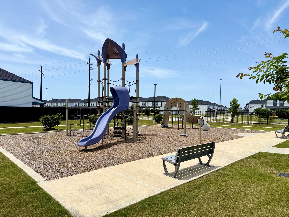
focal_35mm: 24
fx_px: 200
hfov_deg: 71.6
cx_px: 144
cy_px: 108
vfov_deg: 56.8
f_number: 1.78
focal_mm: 6.76
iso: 80
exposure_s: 1/6173
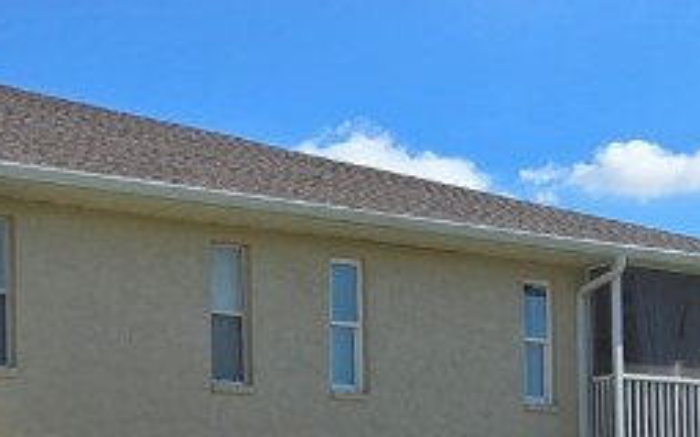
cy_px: 569
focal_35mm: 98
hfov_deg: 21.1
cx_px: 203
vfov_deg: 12.9
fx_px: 1868
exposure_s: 1/2333
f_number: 1.8
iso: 25
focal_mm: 5.4
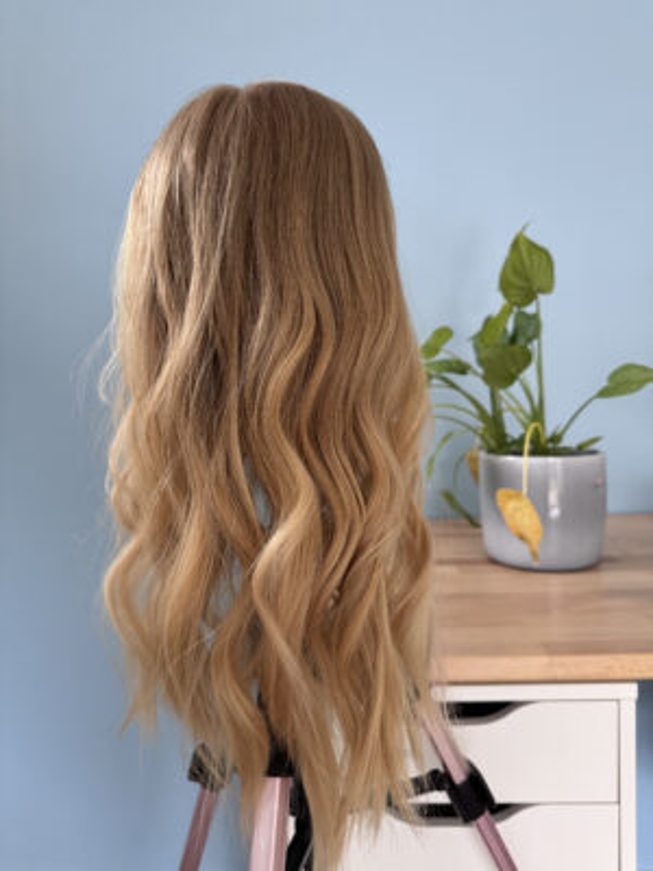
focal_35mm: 24
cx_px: 326
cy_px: 436
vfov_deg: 71.6
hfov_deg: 56.8
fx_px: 604
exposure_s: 1/93
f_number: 1.78
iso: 200
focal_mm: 6.76
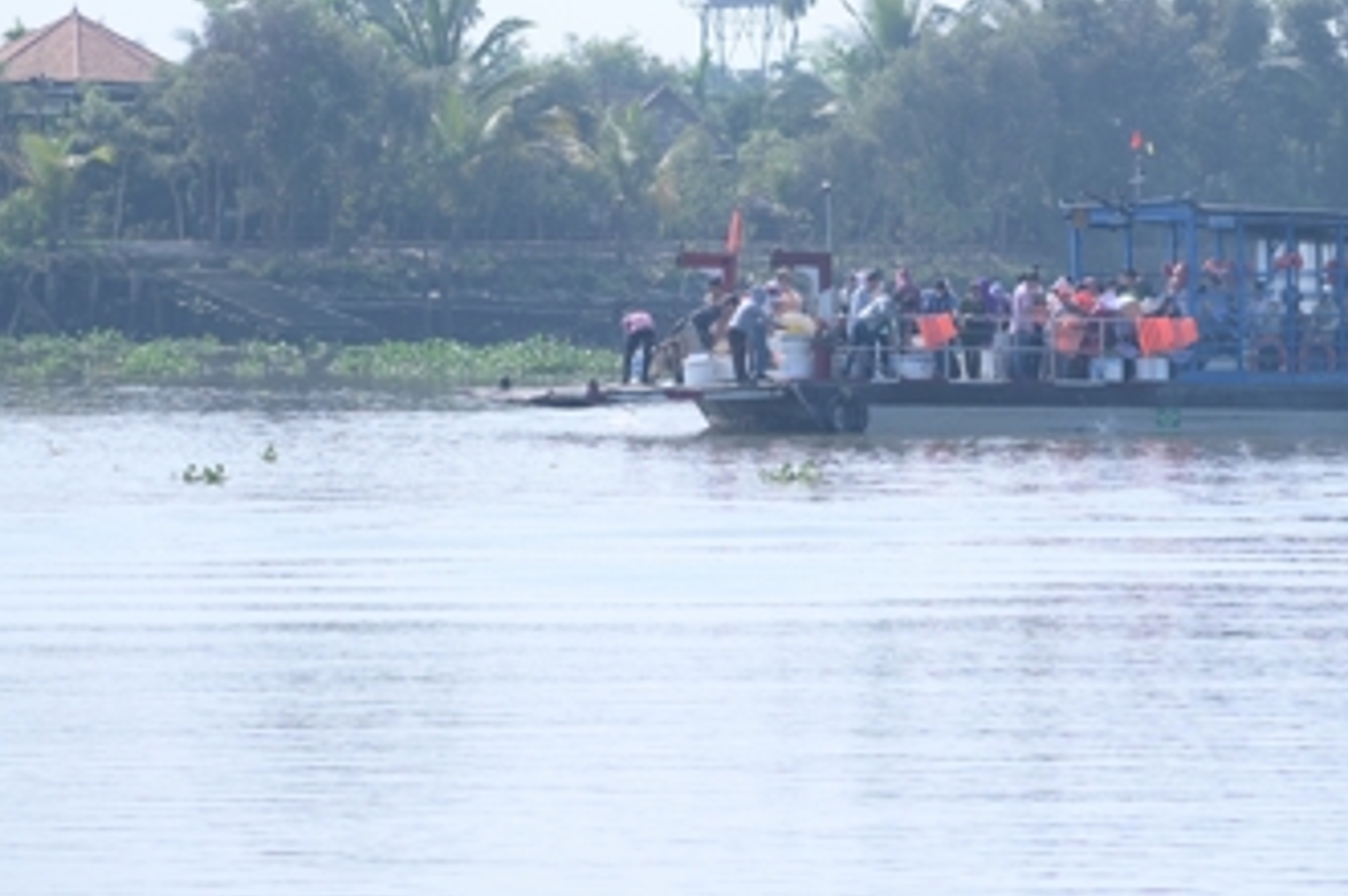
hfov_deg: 8.7
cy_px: 179
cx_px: 933
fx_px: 8828
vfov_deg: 5.8
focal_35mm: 236
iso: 320
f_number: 4
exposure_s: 1/2000
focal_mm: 120
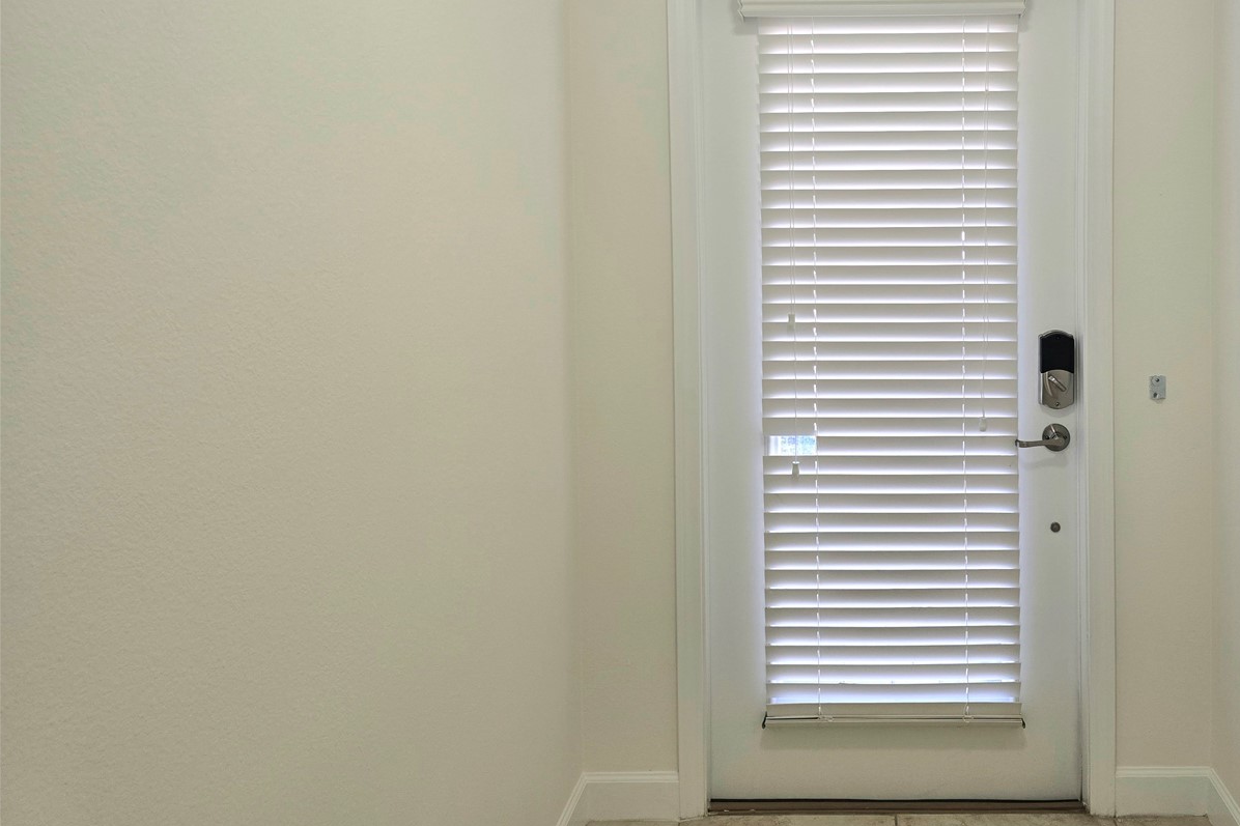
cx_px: 828
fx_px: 1102
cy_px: 240
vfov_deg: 40.3
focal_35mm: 32
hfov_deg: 57.4
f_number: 1.7
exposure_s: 1/120
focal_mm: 6.3
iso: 160
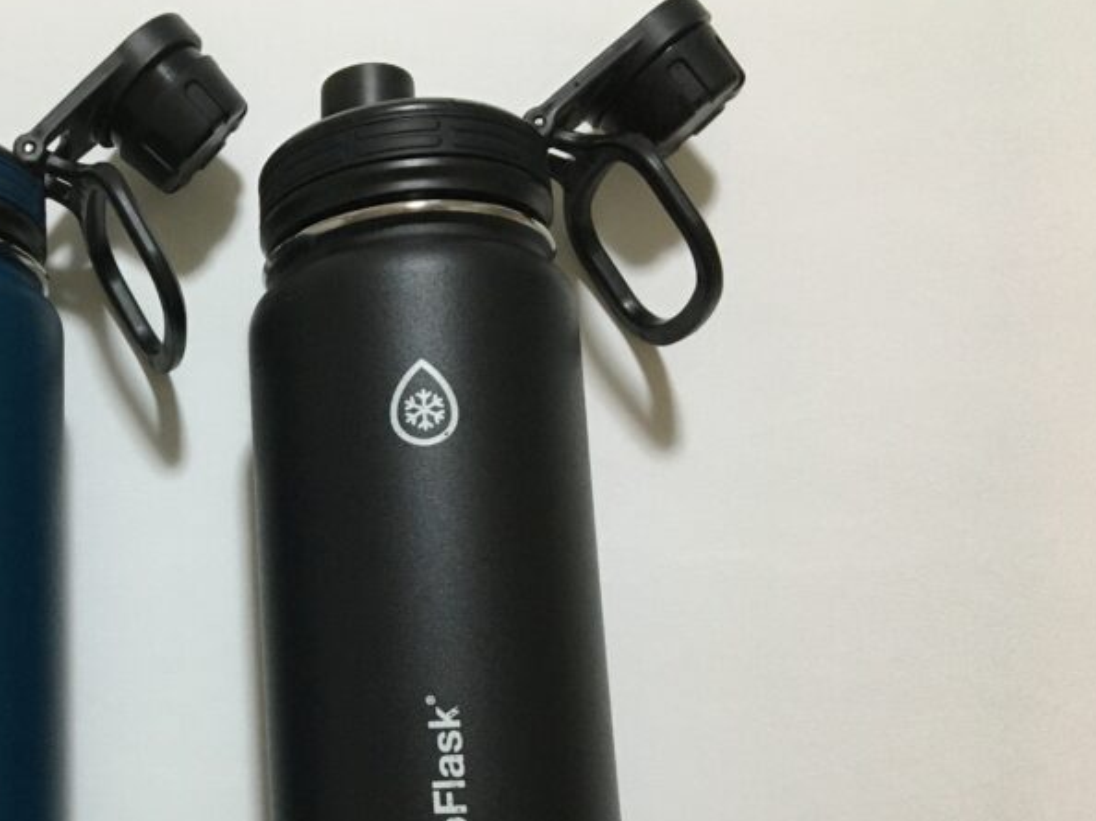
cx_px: 177
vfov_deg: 28.6
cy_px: 627
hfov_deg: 36.5
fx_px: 1582
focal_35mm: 50
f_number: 2.2
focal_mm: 4.15
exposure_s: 1/33
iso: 160
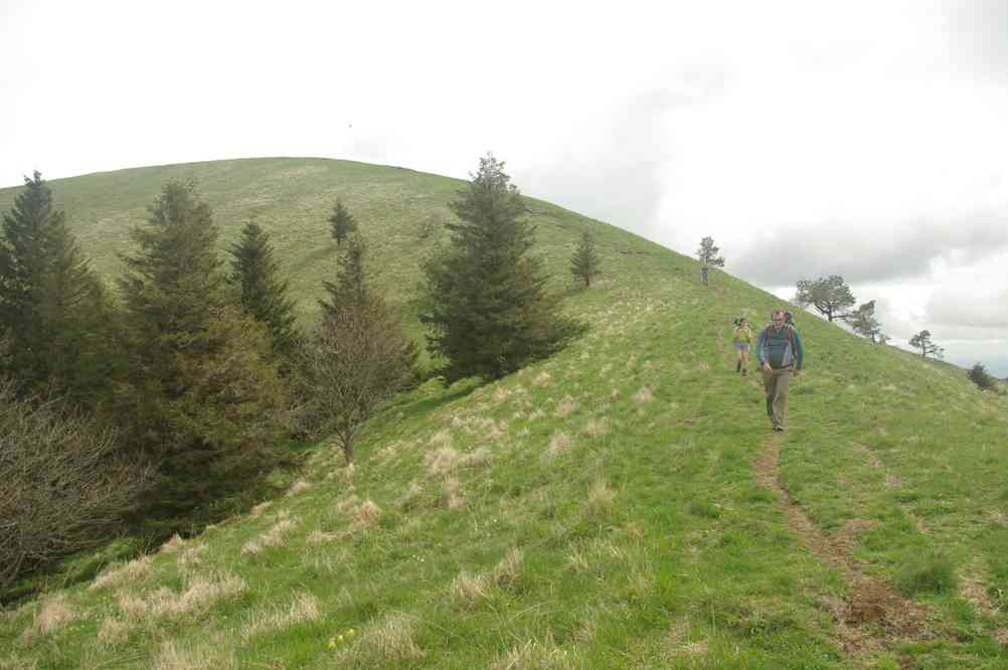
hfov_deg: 59.5
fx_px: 881
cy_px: 335
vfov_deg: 41.6
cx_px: 504
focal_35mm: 32
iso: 100
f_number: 6.7
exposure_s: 1/180
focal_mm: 21
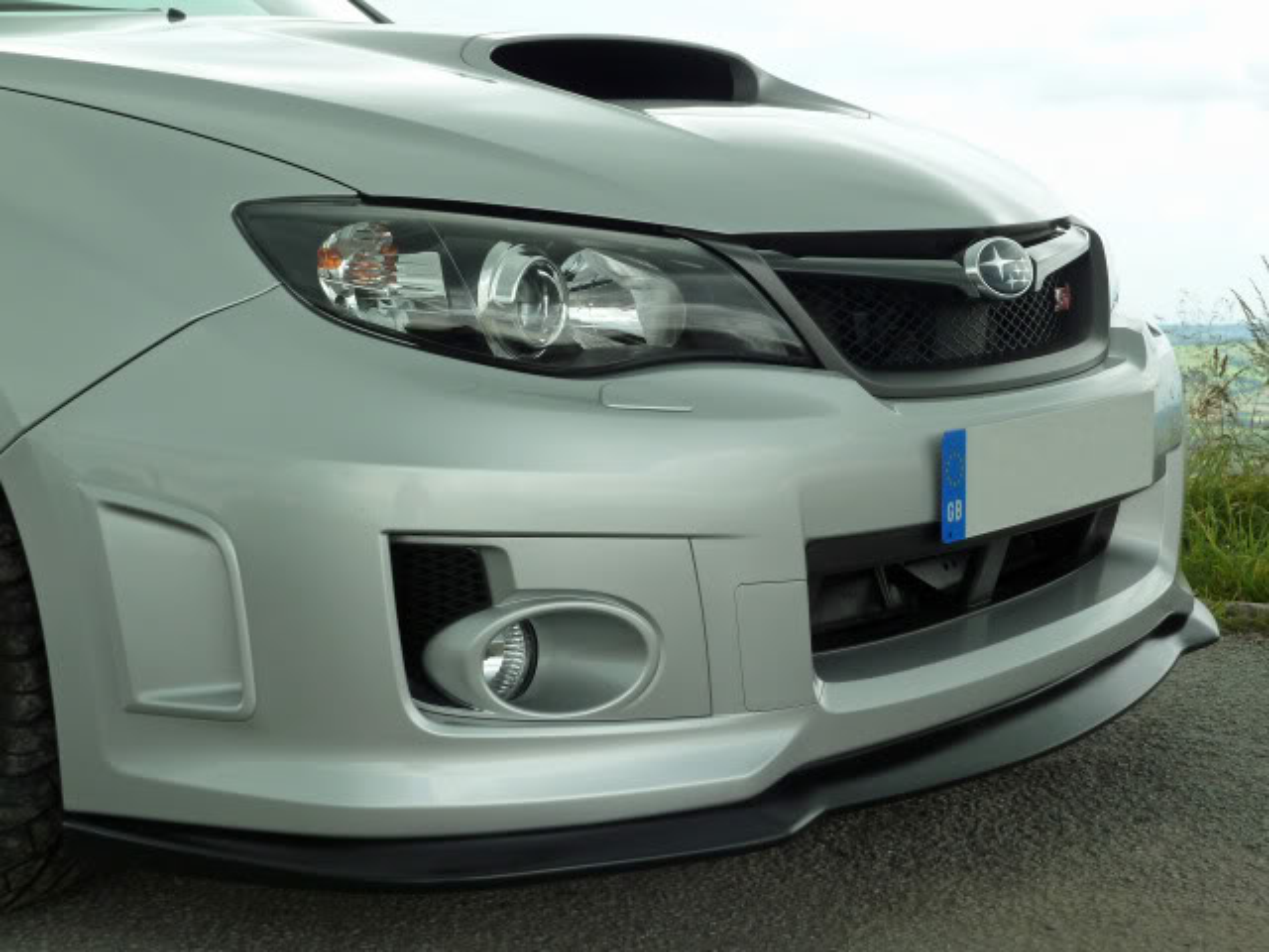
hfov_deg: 30.7
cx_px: 634
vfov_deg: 23.3
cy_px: 476
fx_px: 2310
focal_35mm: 63
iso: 125
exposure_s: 1/200
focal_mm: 10.3
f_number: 4
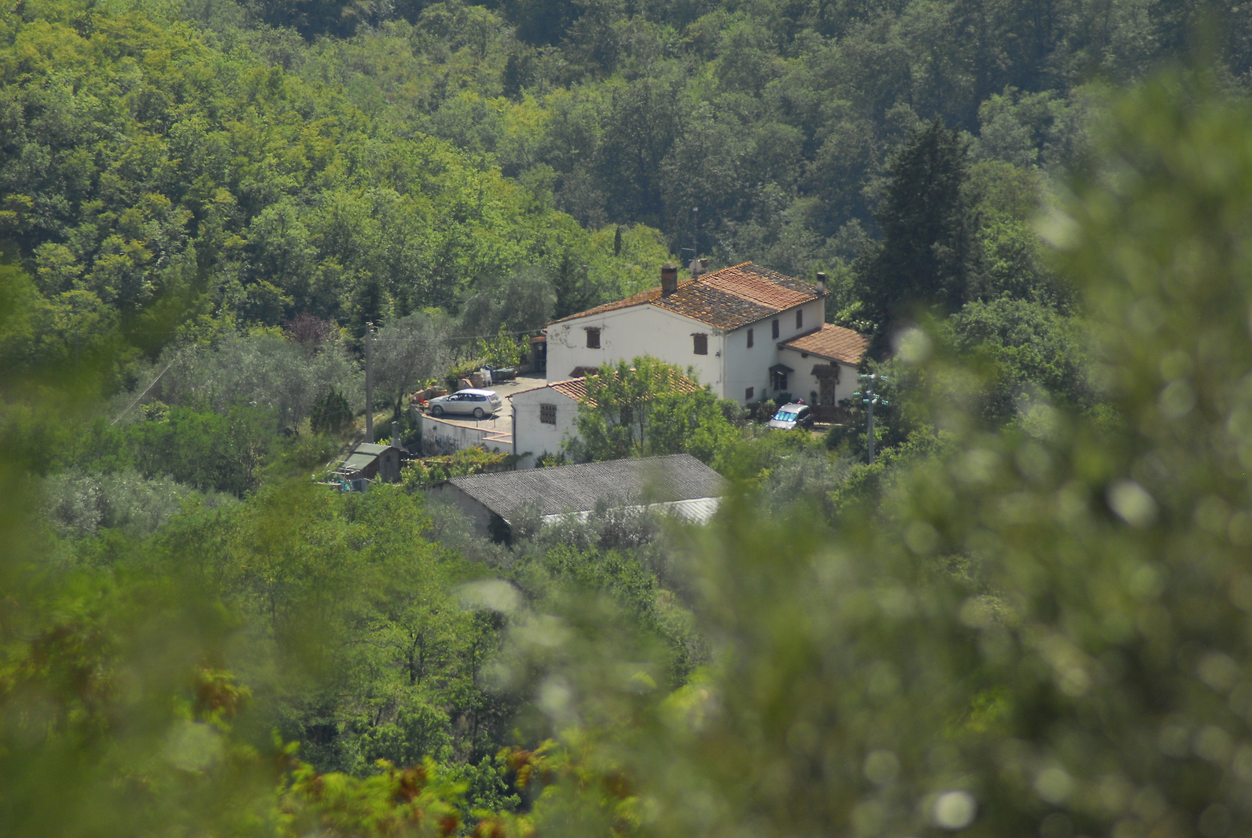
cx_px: 626
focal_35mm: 450
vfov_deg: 3.1
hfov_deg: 4.6
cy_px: 419
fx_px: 15667
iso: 320
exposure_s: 1/800
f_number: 6.3
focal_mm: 300
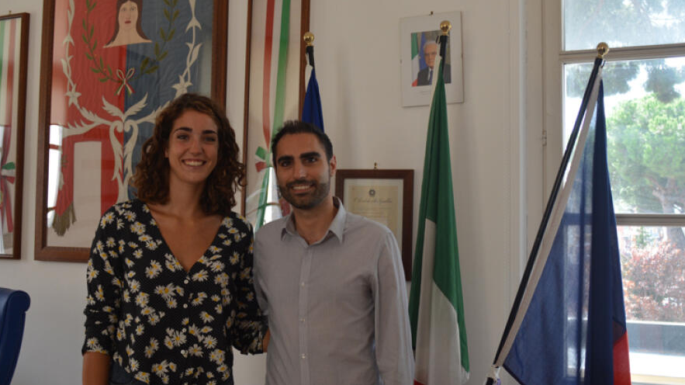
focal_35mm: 47
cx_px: 361
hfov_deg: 43.7
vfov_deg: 25.4
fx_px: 853
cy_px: 160
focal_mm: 22
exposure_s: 1/125
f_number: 5.6
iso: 280
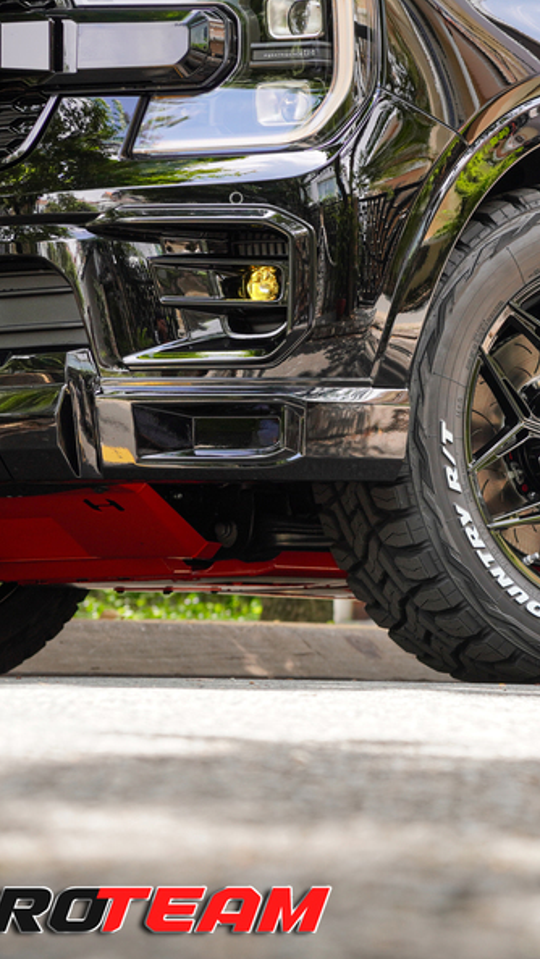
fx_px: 3030
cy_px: 483
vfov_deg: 18.0
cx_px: 622
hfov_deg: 10.0
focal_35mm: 119
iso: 160
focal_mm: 50
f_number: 4.5
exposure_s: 1/160
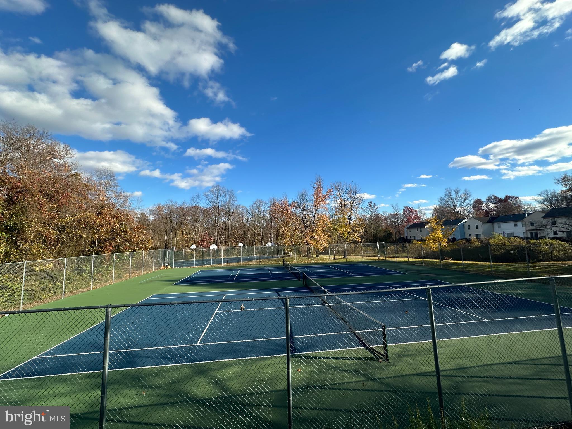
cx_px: 286
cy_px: 214
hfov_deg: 102.1
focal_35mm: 14
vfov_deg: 85.7
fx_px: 231
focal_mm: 2.22
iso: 40
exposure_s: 1/1366
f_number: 2.2
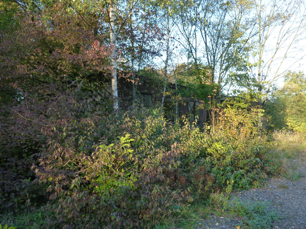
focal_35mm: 25
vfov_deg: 54.9
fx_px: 221
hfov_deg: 69.4
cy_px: 114
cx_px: 153
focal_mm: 4.5
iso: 125
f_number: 3.3
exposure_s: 1/50
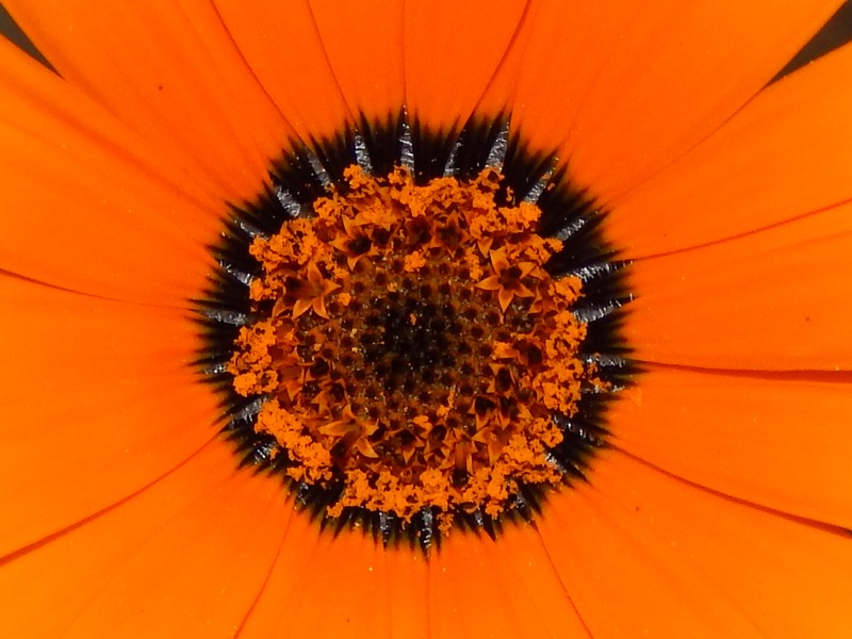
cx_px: 426
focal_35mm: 86
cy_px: 320
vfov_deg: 17.2
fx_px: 2117
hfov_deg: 22.8
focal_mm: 15.3
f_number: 8.6
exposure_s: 1/200
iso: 125
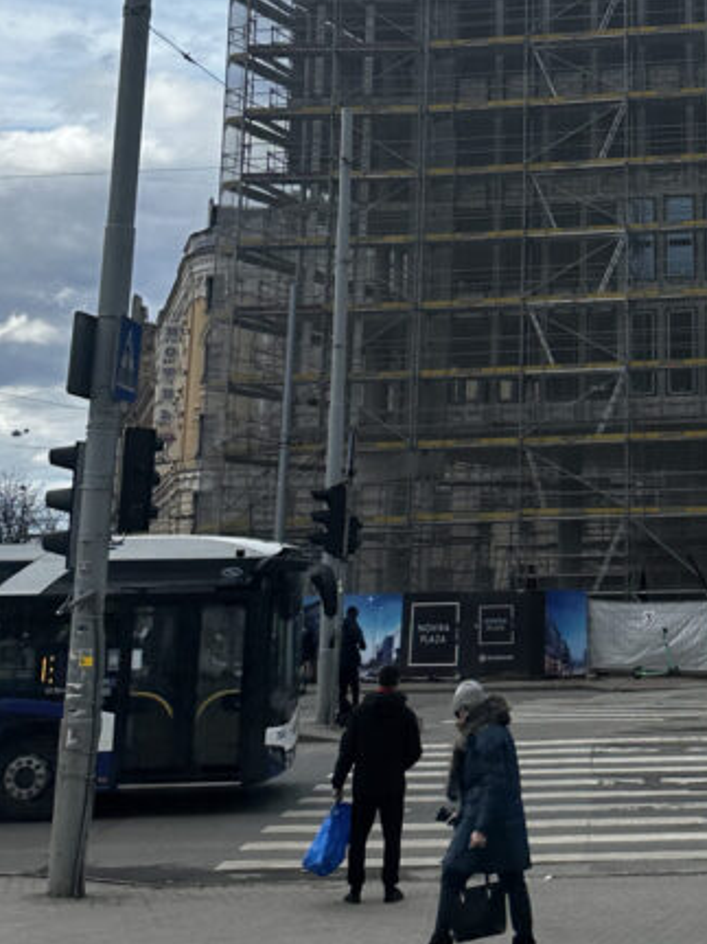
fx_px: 1553
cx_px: 733
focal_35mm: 57
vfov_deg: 33.0
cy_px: 210
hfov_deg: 24.3
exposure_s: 1/2070
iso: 80
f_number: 1.78
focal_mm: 6.86
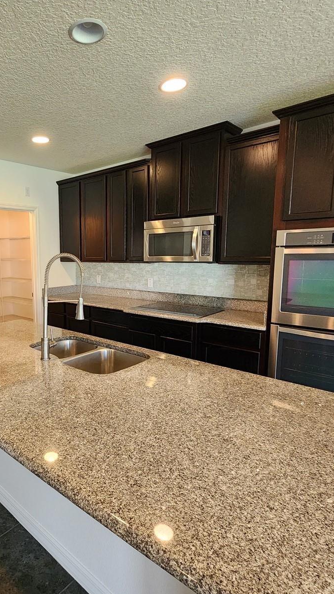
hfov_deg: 55.7
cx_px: 86
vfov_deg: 89.6
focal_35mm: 19
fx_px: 299
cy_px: 298
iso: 320
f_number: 2.2
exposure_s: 1/40
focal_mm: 2.2
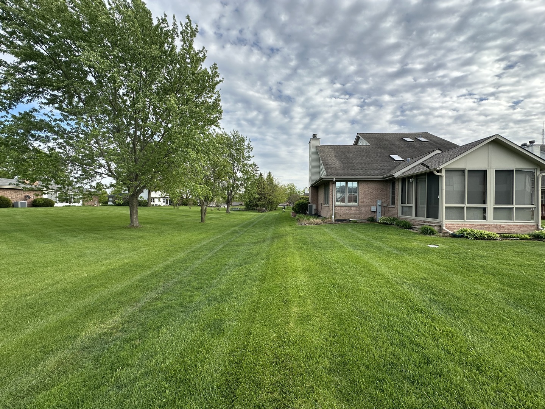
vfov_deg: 85.7
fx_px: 220
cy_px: 204
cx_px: 272
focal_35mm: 14
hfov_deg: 102.1
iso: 40
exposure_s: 1/769
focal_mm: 2.22
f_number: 2.2
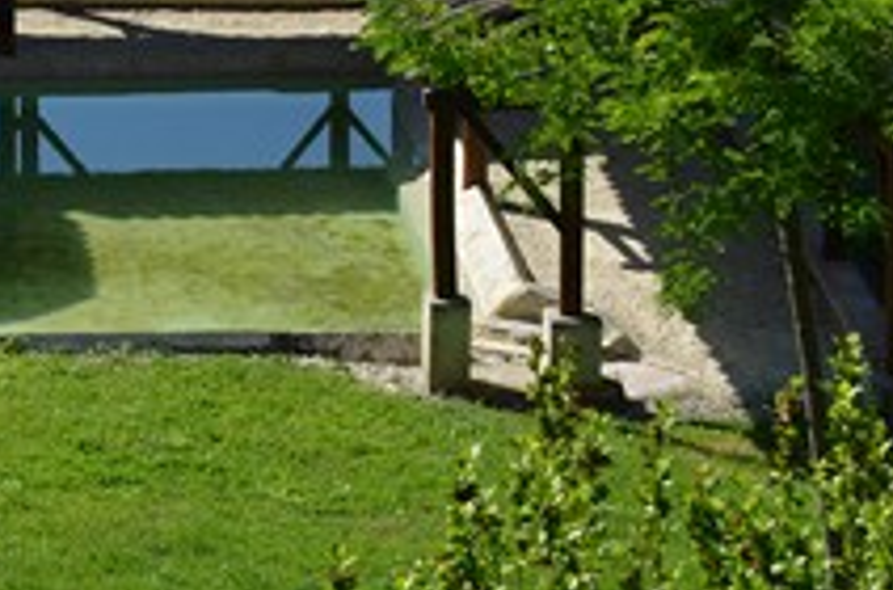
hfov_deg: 12.0
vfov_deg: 8.0
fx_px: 4204
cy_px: 188
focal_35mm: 170
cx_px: 59
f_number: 8
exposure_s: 1/200
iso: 100
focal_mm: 48
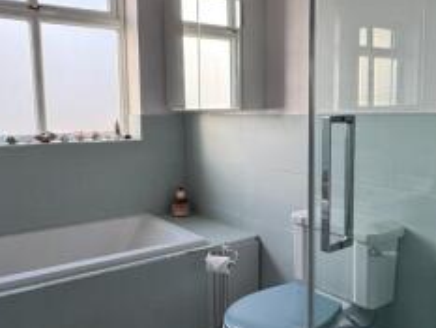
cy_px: 164
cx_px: 231
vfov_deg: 40.7
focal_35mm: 35
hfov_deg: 52.6
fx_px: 441
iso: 80
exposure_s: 1/99
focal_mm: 2.22
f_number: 2.2
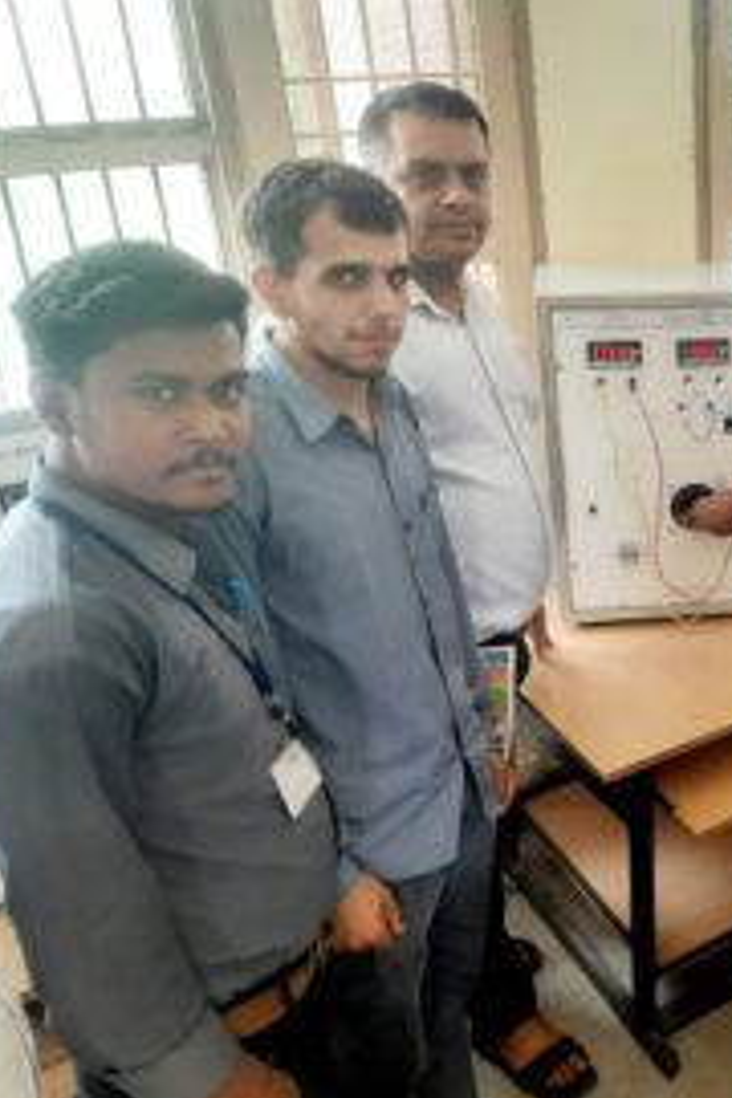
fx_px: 1128
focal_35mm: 37
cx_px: 760
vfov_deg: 51.9
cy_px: 537
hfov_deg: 32.5
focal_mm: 5.23
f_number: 1.8
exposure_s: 1/50
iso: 80
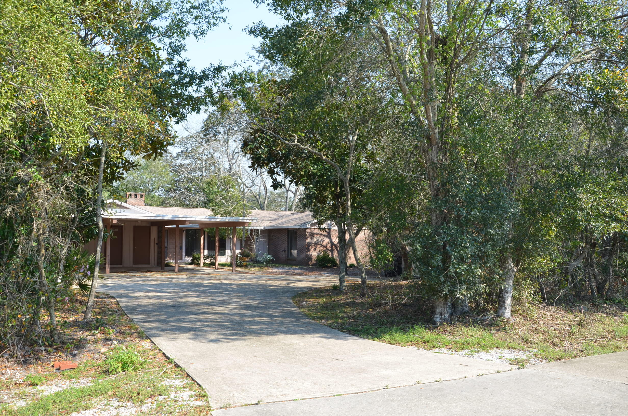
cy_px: 208
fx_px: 548
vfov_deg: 41.5
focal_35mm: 32
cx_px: 314
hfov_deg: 59.6
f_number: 8
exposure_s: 1/250
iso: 200
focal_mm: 21
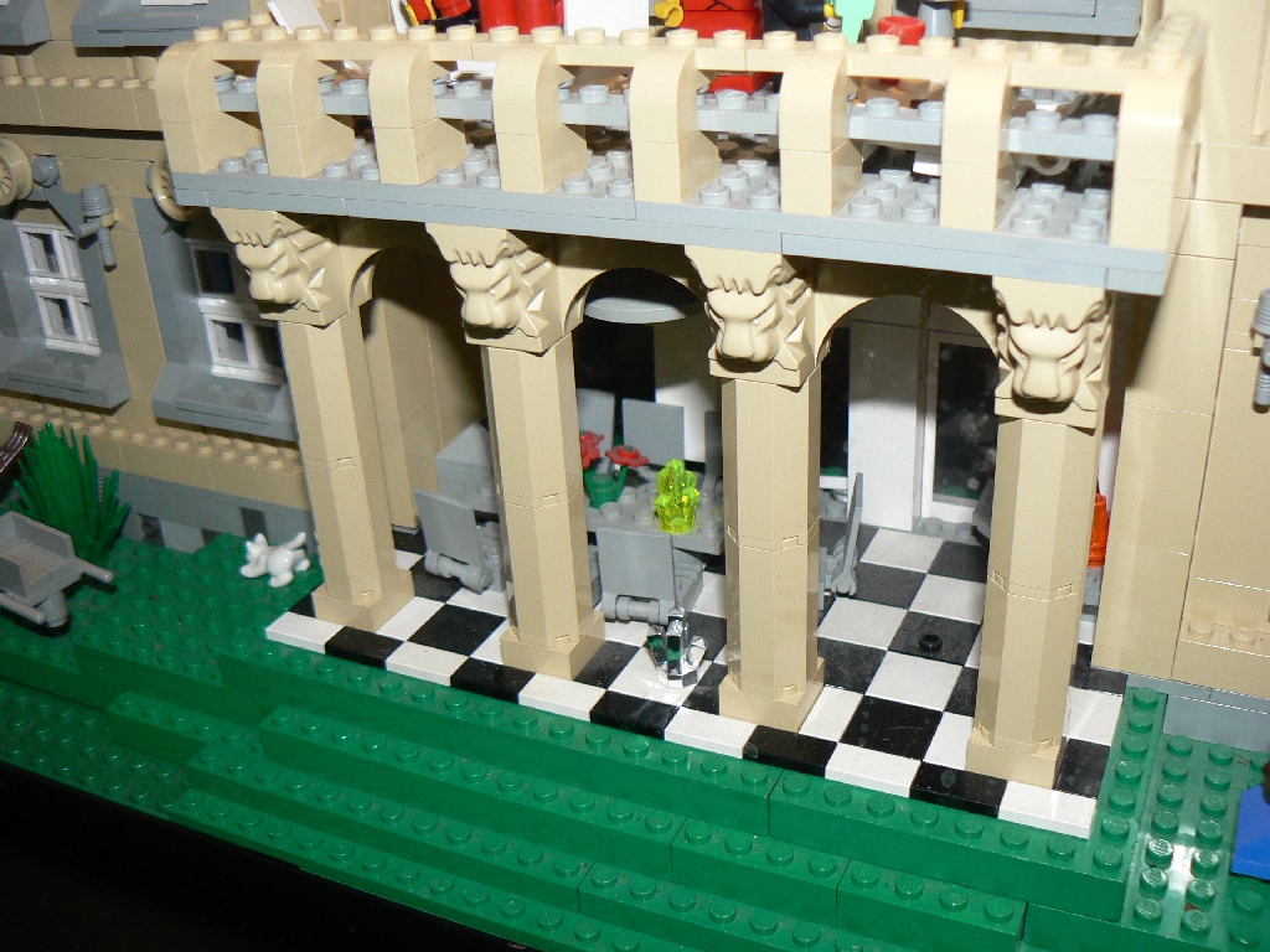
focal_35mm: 36
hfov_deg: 51.4
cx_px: 635
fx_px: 1321
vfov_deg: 39.7
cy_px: 476
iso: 100
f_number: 2.8
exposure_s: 1/30
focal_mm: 6
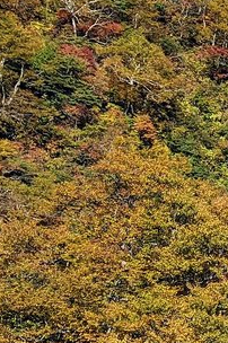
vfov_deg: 13.9
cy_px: 179
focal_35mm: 148
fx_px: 1409
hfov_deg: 8.5
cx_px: 526
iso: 63
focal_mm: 4.38
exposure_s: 1/3906
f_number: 1.73
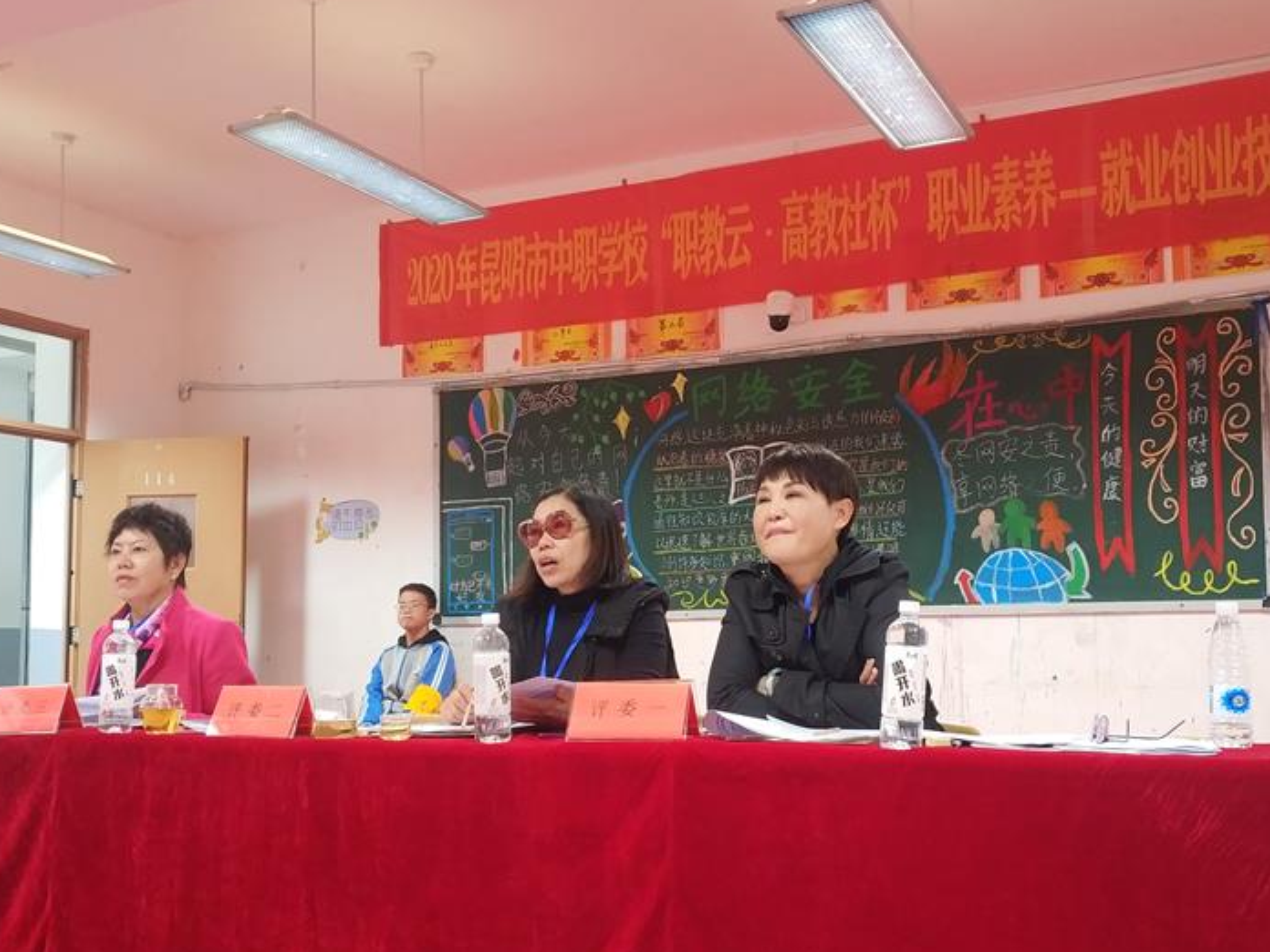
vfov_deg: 31.5
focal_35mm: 46
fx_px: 1688
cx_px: 681
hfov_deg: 41.2
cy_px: 551
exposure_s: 1/25
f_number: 2
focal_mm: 4.5
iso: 431
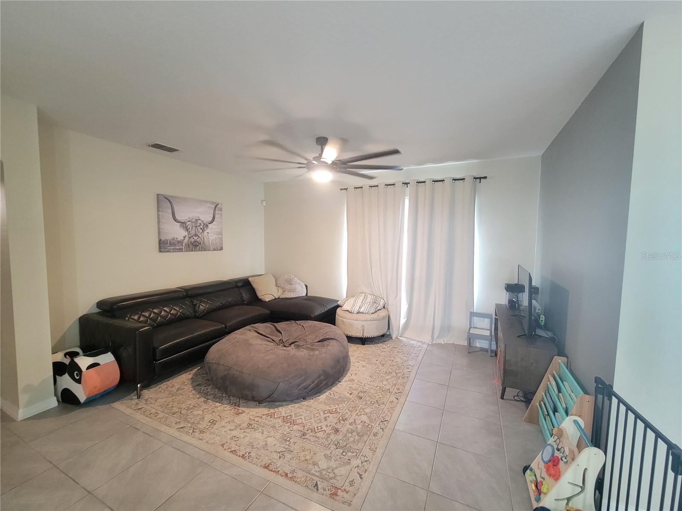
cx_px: 341
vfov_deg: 89.9
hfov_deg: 106.2
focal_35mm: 13
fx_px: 256
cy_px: 256
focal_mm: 2.2
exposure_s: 1/24
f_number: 2.2
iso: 640
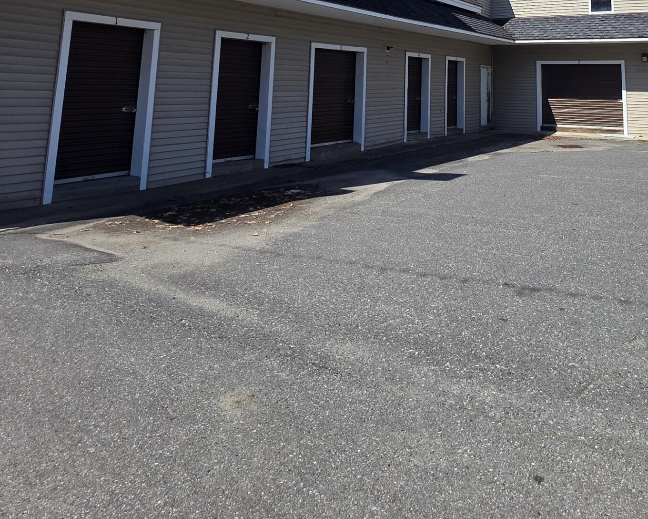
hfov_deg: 61.0
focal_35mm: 28
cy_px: -5
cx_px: 422
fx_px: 537
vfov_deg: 43.7
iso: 40
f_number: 1.9
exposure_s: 1/2497
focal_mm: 2.2
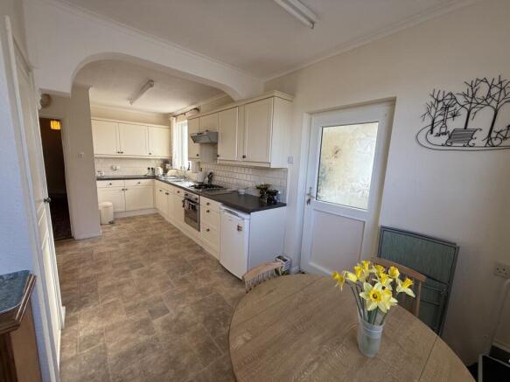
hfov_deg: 102.1
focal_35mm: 14
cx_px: 255
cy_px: 191
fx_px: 206
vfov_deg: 85.7
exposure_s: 1/100
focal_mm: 2.22
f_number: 2.2
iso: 50
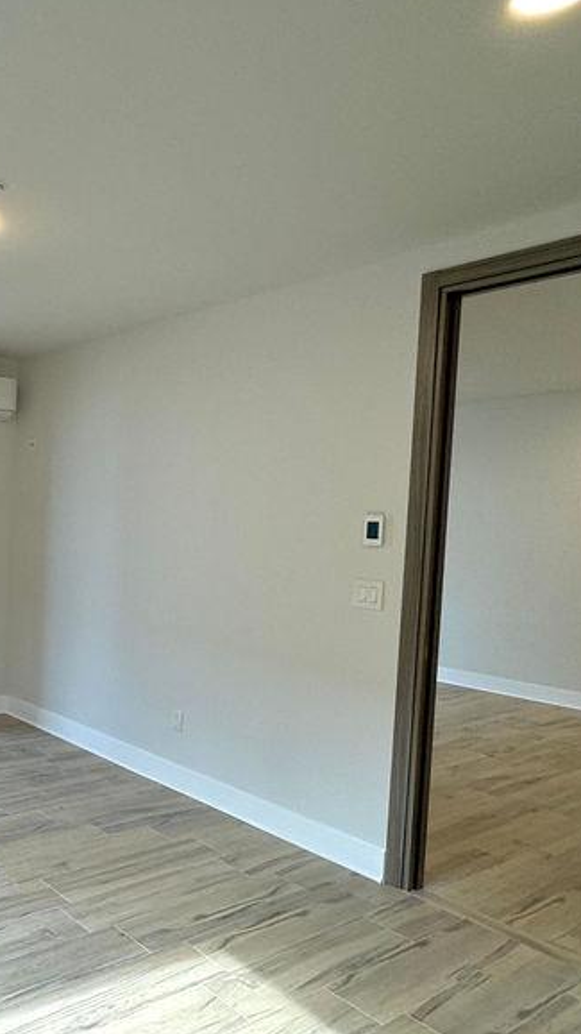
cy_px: 553
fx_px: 740
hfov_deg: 36.5
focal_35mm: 27
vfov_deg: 69.8
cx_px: -52
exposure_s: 1/120
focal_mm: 2.22
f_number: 2.2
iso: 100
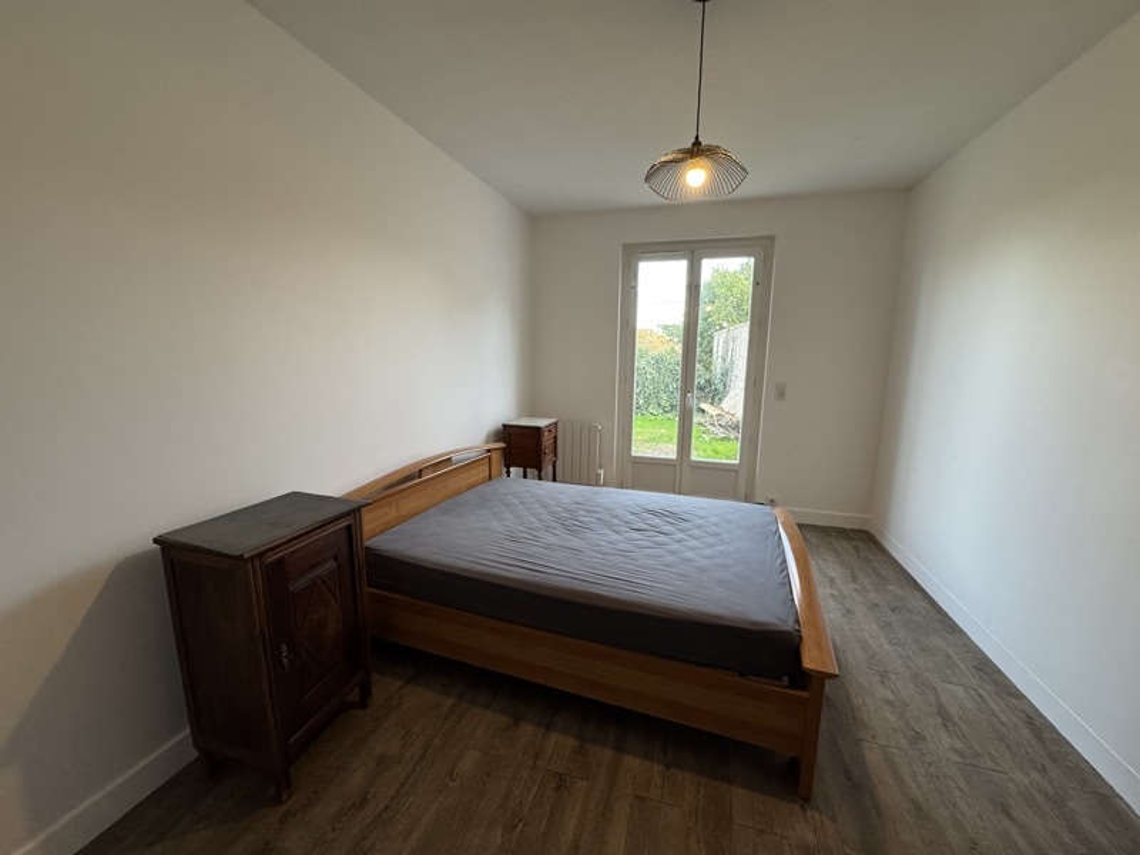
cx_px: 570
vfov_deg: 85.7
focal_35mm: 14
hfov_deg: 102.1
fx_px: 461
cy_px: 428
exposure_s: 1/99
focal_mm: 2.22
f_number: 2.2
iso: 250
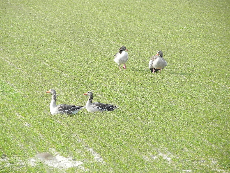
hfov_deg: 4.7
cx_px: 115
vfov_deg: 3.5
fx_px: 2824
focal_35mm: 425
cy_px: 86
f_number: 5.6
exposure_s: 1/243
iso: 160
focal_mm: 75.7
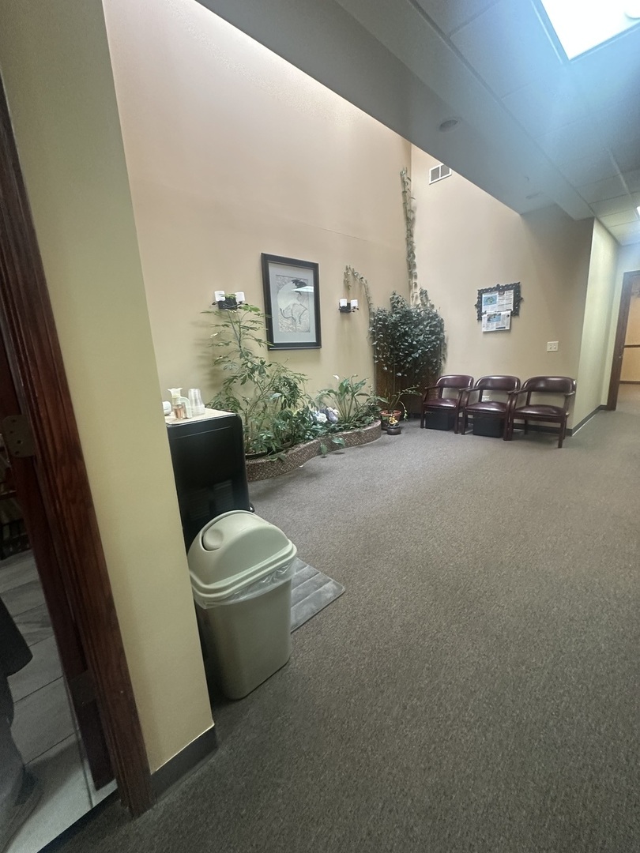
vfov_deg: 102.1
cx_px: 320
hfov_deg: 85.7
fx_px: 345
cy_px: 426
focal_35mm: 14
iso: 320
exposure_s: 1/60
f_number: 2.2
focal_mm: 2.22
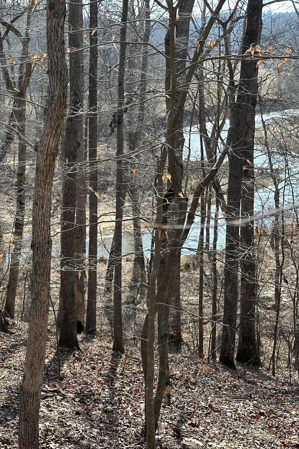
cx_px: 66
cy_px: 224
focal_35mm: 67
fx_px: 835
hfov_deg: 20.1
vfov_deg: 30.1
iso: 64
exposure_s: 1/980
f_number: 1.78
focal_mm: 6.86
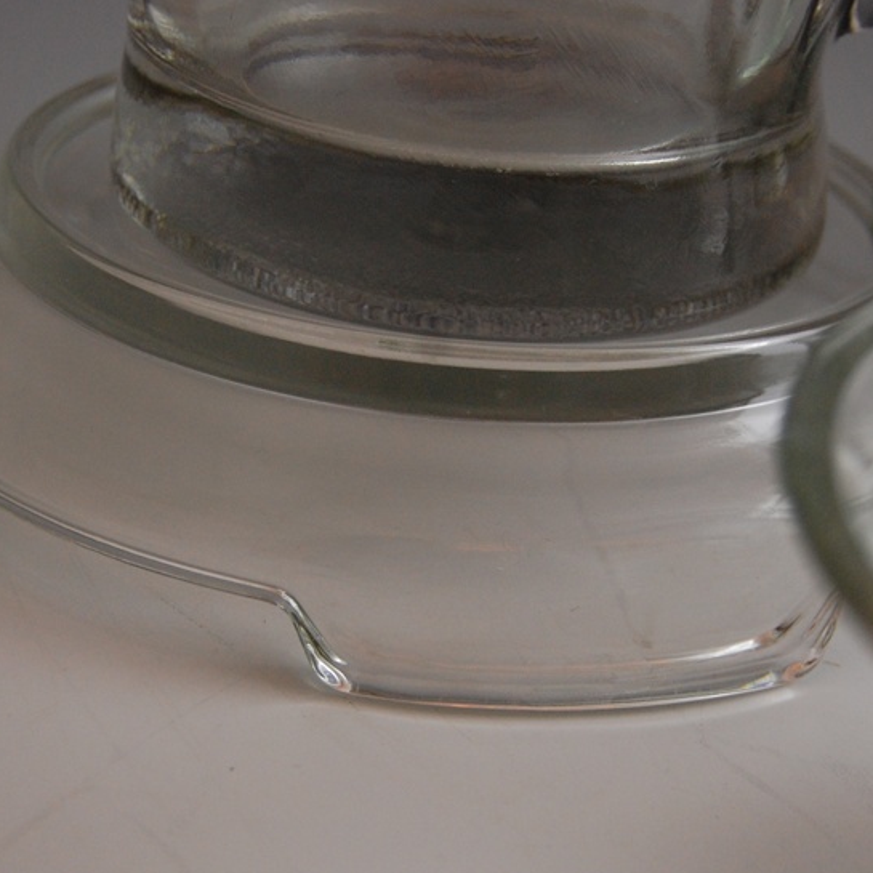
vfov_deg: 21.2
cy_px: 520
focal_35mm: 82
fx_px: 2333
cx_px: 485
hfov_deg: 21.2
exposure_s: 1/50
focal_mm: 35
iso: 800
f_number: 4.8
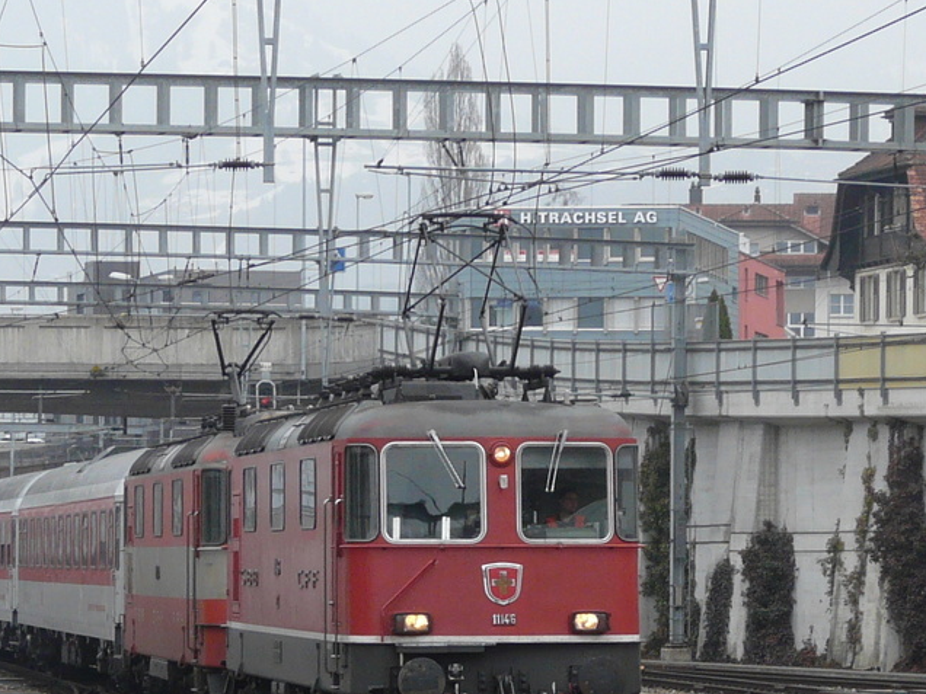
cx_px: 211
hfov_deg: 16.2
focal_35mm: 121
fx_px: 3237
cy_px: 492
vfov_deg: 12.2
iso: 100
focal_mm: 12.6
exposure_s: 1/160
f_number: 4
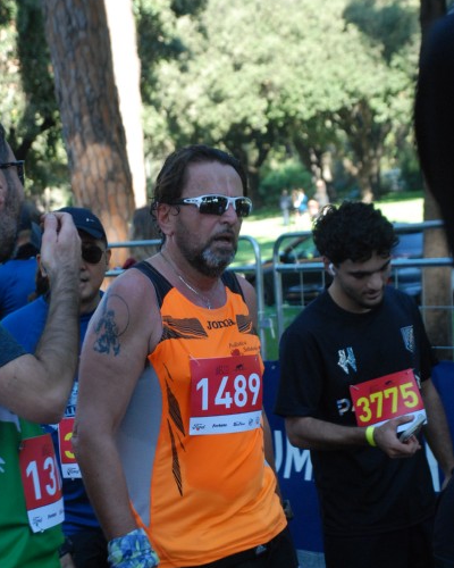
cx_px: 228
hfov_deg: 17.5
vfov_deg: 21.7
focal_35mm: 88
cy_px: 337
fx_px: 1478
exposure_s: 1/320
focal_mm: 52
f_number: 5
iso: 1000
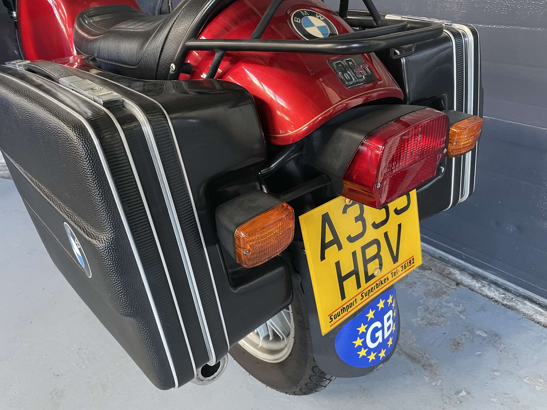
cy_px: 205
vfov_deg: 53.1
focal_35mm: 26
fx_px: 411
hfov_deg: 67.3
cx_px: 274
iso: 500
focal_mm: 4.2
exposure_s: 1/47
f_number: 1.6
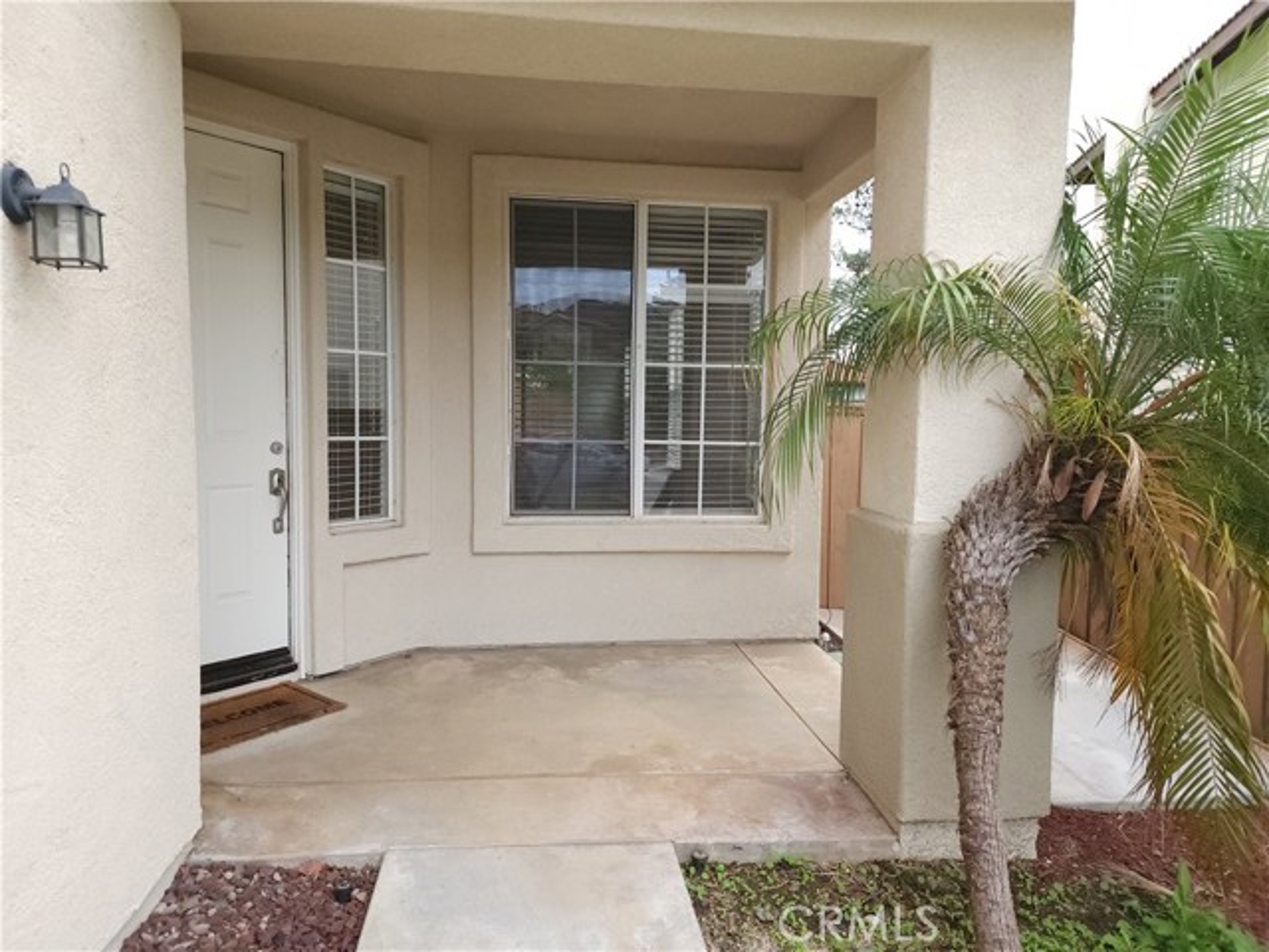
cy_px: 476
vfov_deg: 58.9
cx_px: 634
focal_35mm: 23
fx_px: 843
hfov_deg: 73.9
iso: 500
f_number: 1.8
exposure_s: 1/3512
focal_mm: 6.4
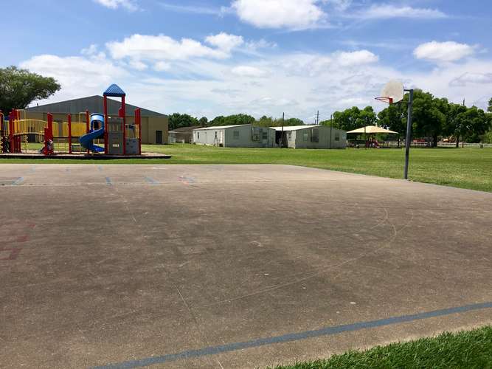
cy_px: 184
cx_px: 246
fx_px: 412
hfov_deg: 61.7
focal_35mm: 29
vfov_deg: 48.2
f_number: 2.2
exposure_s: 1/2653
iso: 25
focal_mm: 4.15
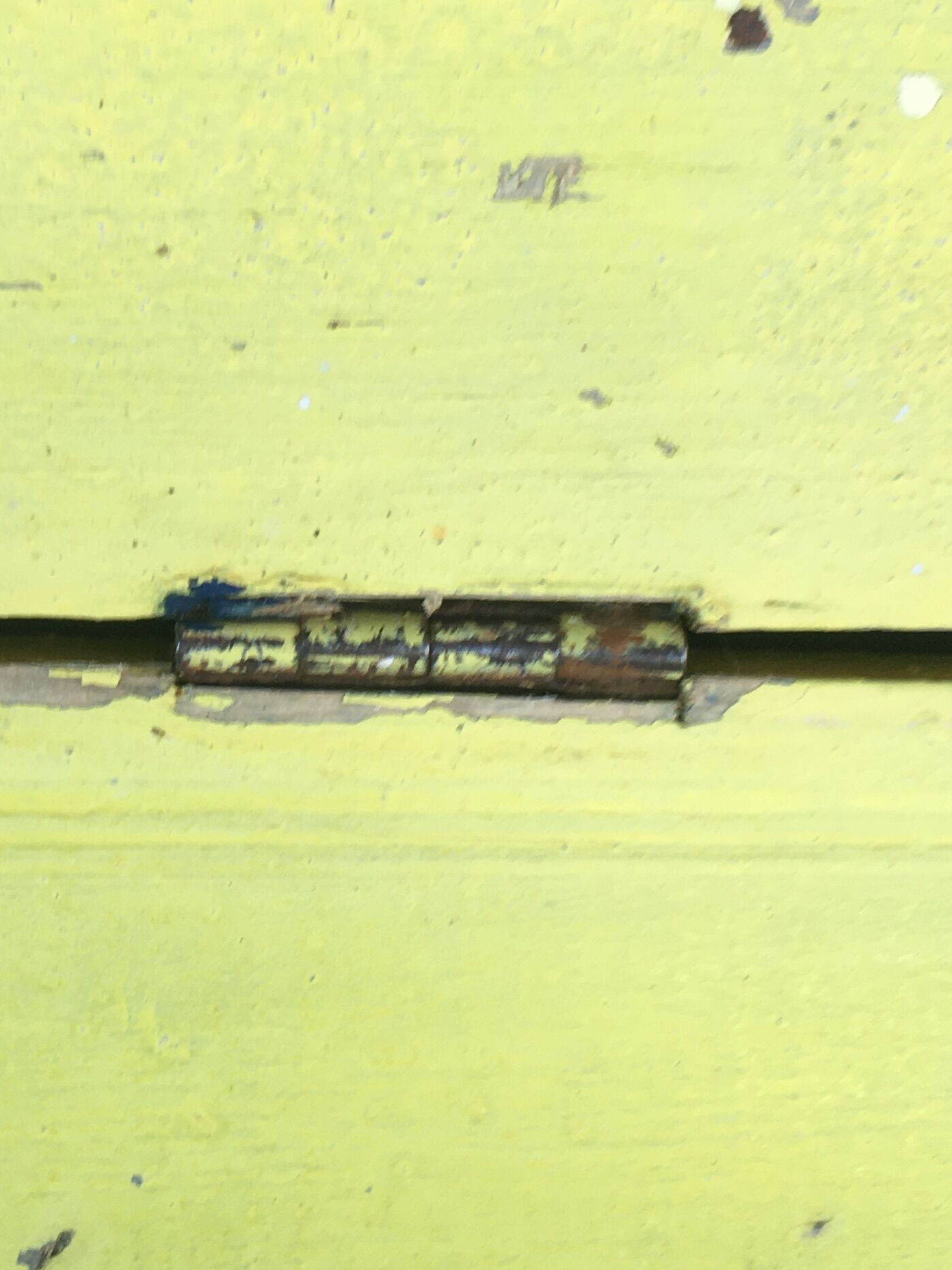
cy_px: 320
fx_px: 2310
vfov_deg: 30.2
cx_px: 289
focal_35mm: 63
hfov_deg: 23.1
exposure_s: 1/50
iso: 25
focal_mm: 4.15
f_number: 2.2
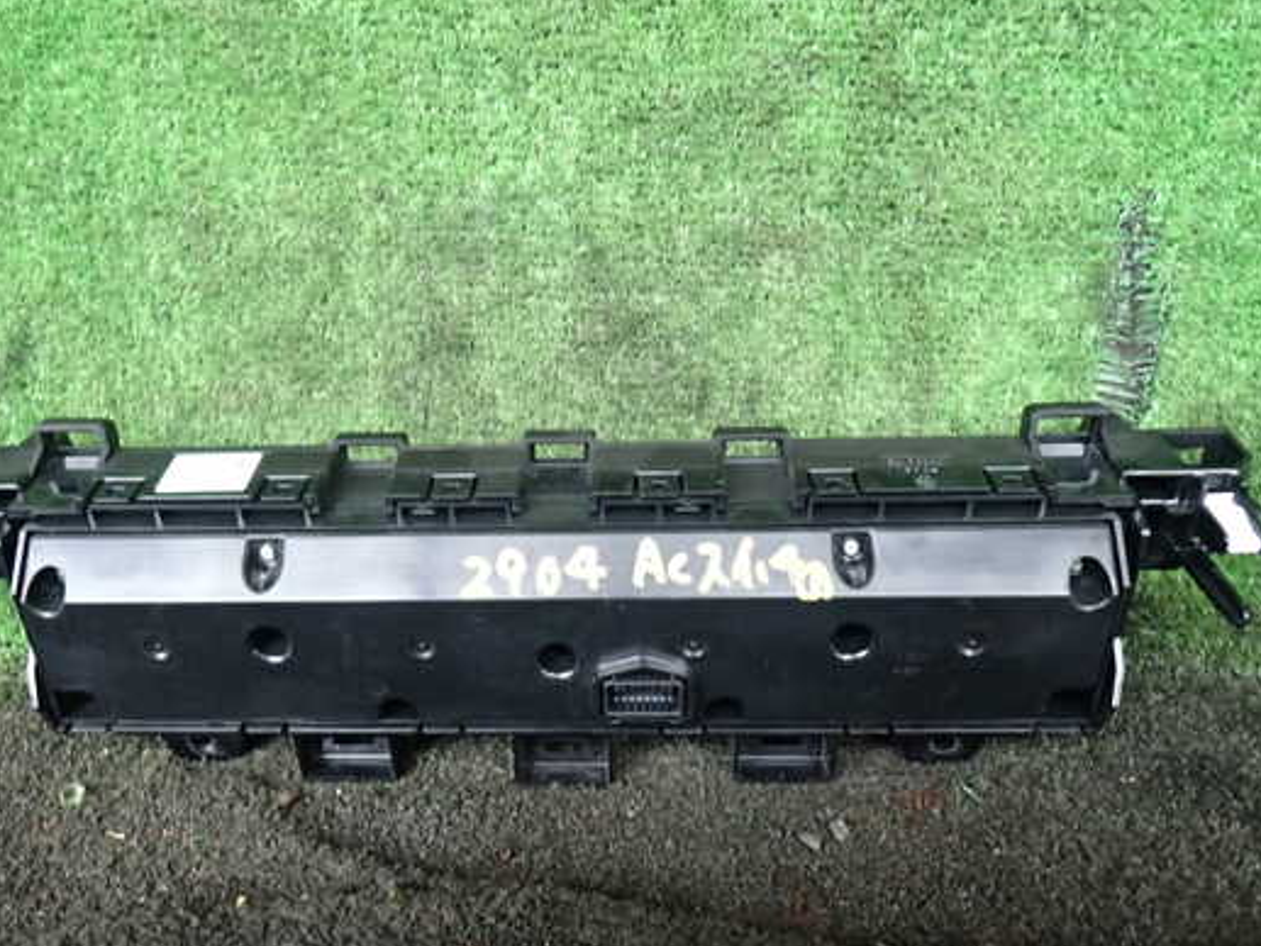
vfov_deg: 48.2
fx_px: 1057
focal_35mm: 29
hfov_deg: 61.5
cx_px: 563
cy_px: 480
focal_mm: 4.5
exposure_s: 1/30
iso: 320
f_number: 2
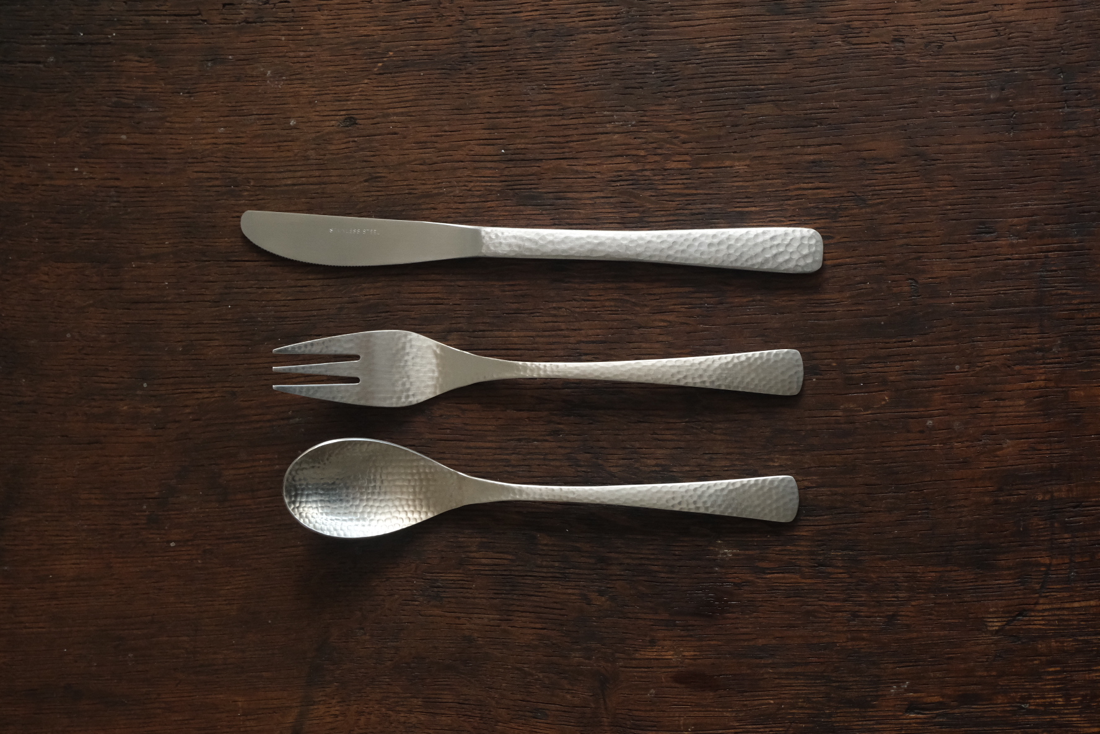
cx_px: 550
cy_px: 367
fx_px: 1711
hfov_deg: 35.6
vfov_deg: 24.2
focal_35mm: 56
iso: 3200
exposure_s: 1/160
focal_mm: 37.4
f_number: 5.6
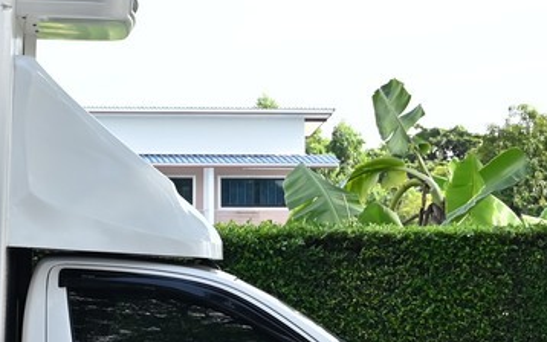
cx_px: 46
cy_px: 291
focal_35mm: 169
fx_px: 2520
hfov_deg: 12.3
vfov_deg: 7.8
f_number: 5.6
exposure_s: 1/500
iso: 280
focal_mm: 36
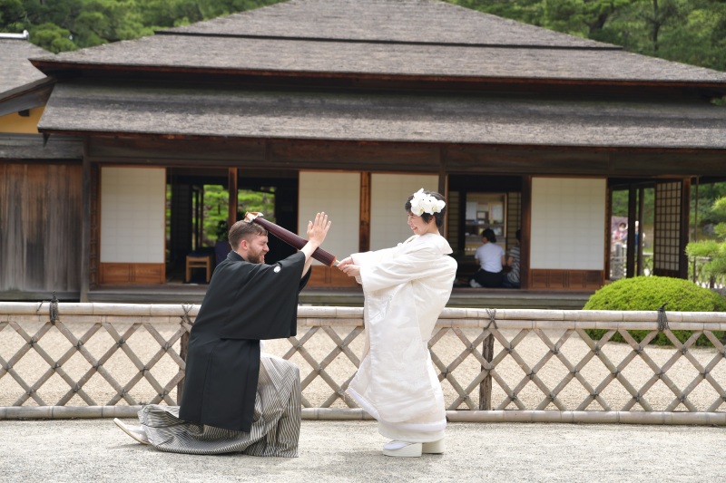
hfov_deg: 33.4
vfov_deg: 22.6
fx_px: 1210
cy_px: 242
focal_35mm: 60
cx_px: 363
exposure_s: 1/640
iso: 80
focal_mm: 60
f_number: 2.8
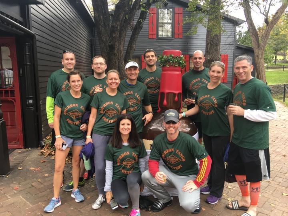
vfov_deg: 48.2
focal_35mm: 29
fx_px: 241
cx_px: 144
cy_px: 108
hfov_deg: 61.7
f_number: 2.2
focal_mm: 4.15
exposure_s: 1/120
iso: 40
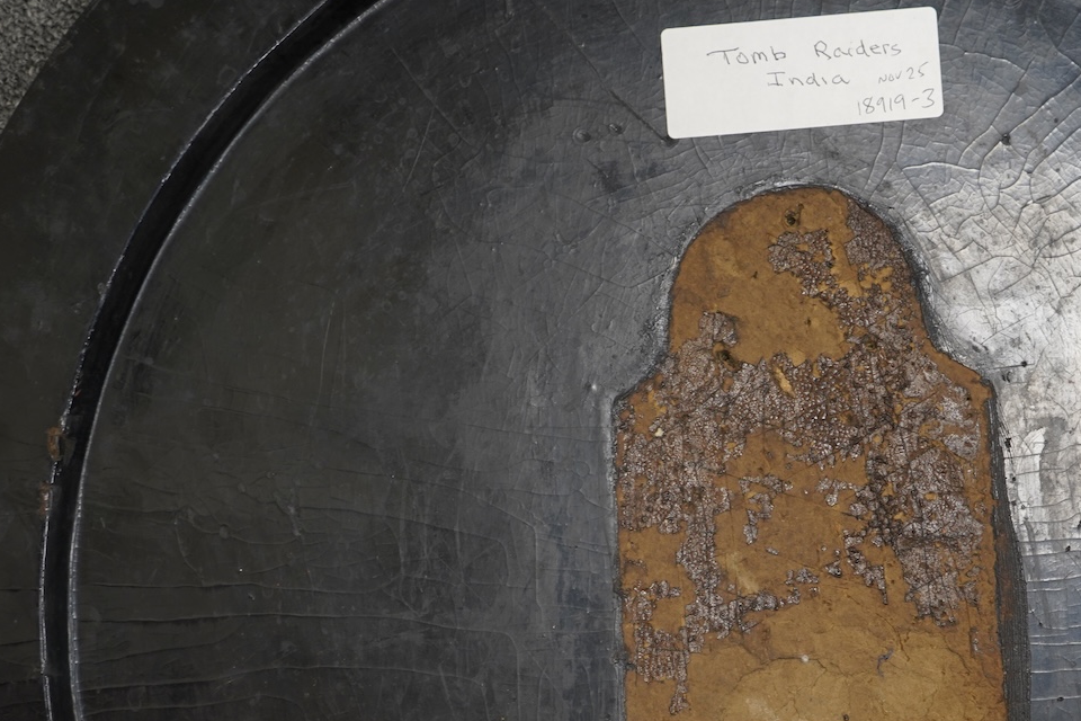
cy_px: 600
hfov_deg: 38.6
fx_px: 1501
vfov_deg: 26.4
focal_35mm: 50
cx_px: 806
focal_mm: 28
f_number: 4.5
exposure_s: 1/40
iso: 500
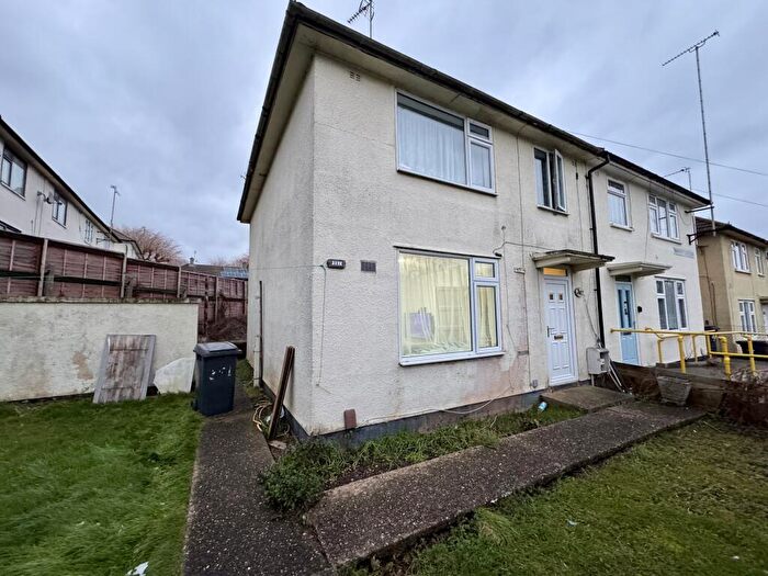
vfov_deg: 85.7
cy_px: 288
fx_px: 311
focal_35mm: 14
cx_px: 384
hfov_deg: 102.1
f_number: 2.2
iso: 320
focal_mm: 2.22
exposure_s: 1/99
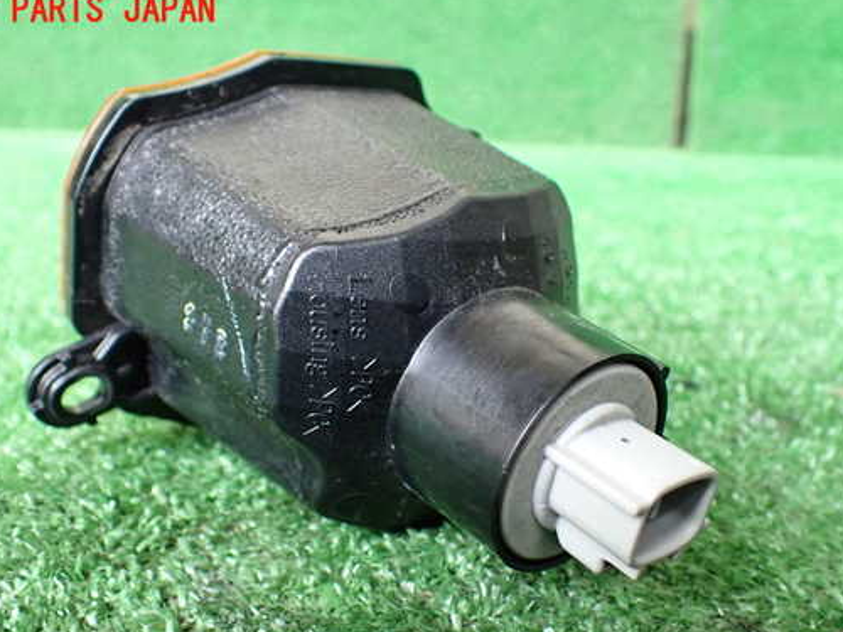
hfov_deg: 51.4
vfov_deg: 39.5
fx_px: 877
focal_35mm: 36
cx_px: 415
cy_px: 369
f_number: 2.3
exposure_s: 1/60
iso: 800
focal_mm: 5.4
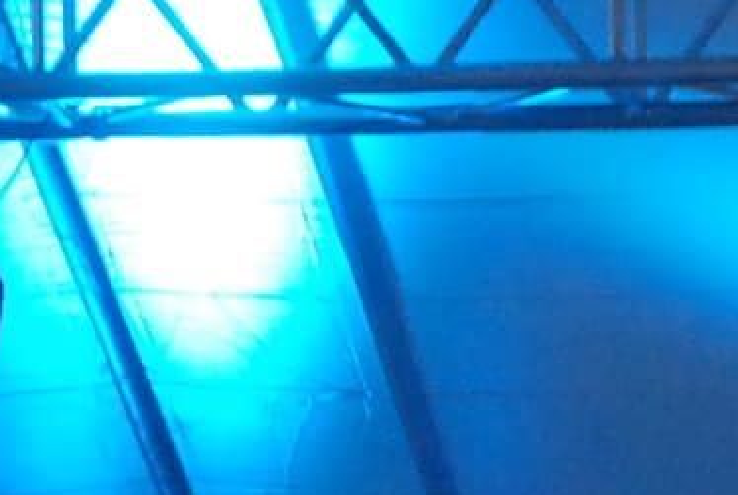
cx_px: 884
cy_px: 1199
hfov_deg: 3.2
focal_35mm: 636
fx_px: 13064
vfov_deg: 2.2
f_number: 5.3
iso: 1600
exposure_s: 1/200
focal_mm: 82
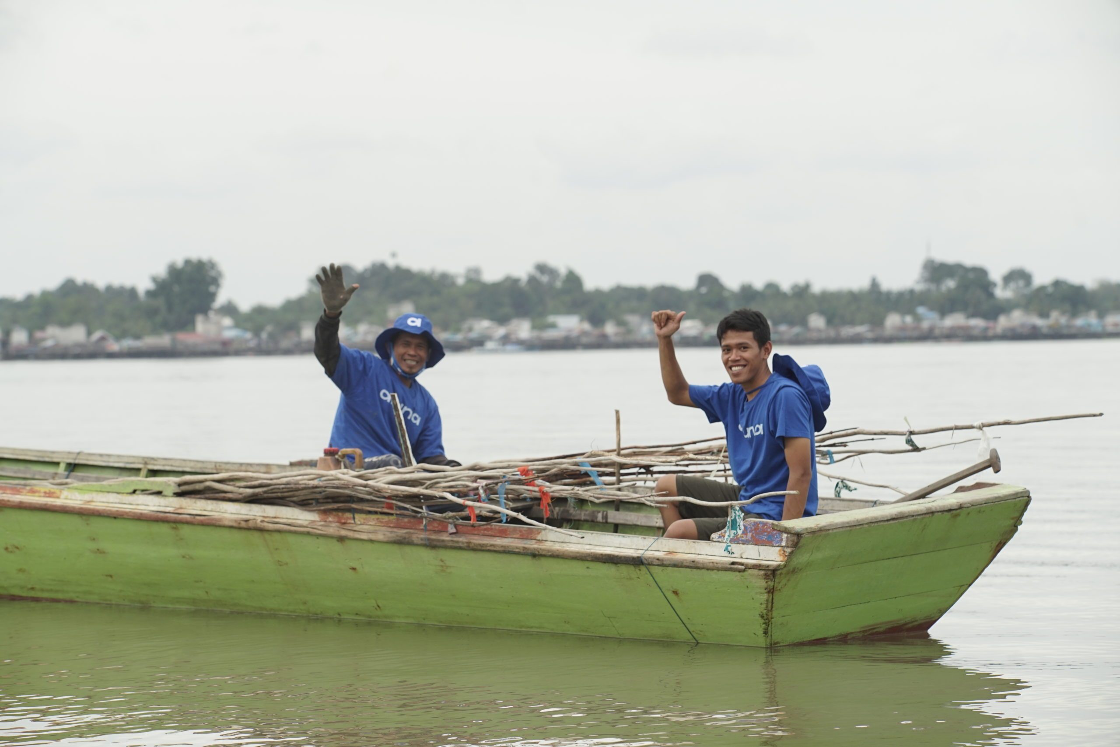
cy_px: 374
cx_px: 560
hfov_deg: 18.6
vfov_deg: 12.5
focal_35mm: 110
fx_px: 3422
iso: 320
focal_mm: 110
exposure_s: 1/640
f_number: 6.3
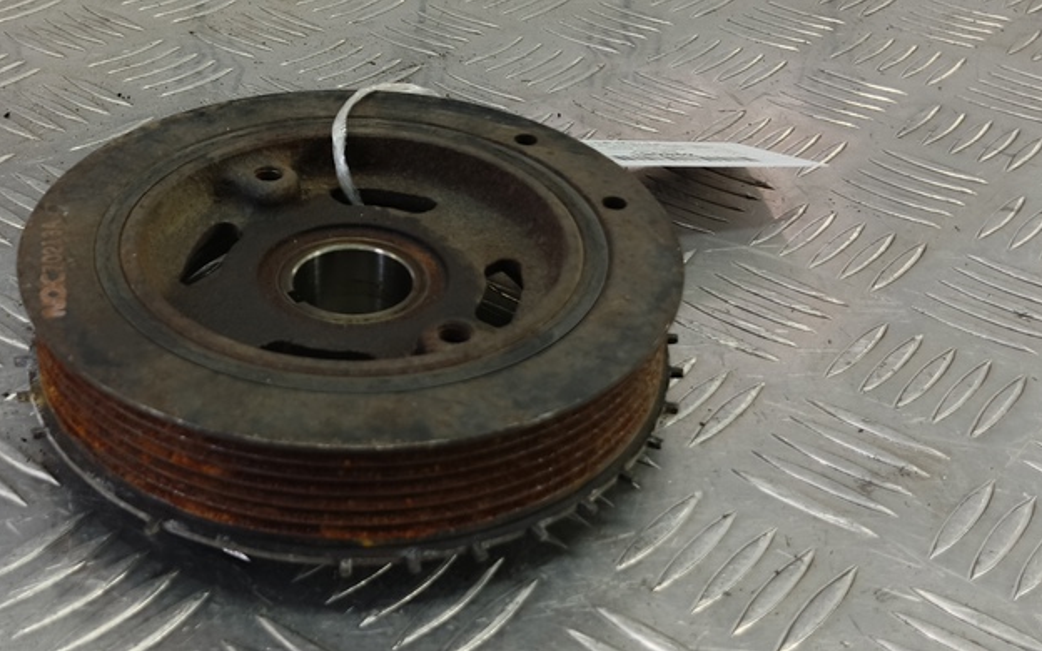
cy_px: 240
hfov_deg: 42.3
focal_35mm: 47
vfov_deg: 27.3
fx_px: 1335
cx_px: 391
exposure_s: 1/33.3
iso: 115
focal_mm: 4.11
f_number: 1.6
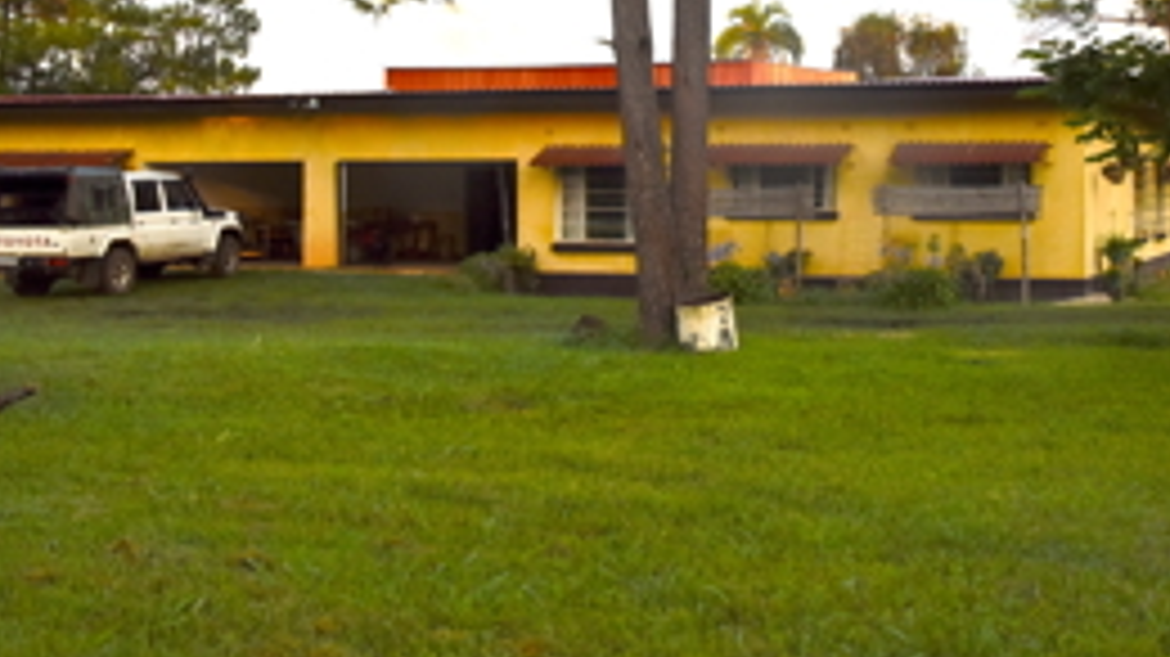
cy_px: 86
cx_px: 711
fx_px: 1799
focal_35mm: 58
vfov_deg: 20.3
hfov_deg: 35.9
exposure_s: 1/400
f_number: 10
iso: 800
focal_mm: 32
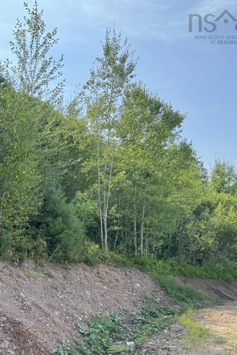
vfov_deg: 55.8
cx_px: 27
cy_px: 179
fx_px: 336
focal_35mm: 34
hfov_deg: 36.6
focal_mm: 6.76
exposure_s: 1/1261
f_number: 1.78
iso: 80
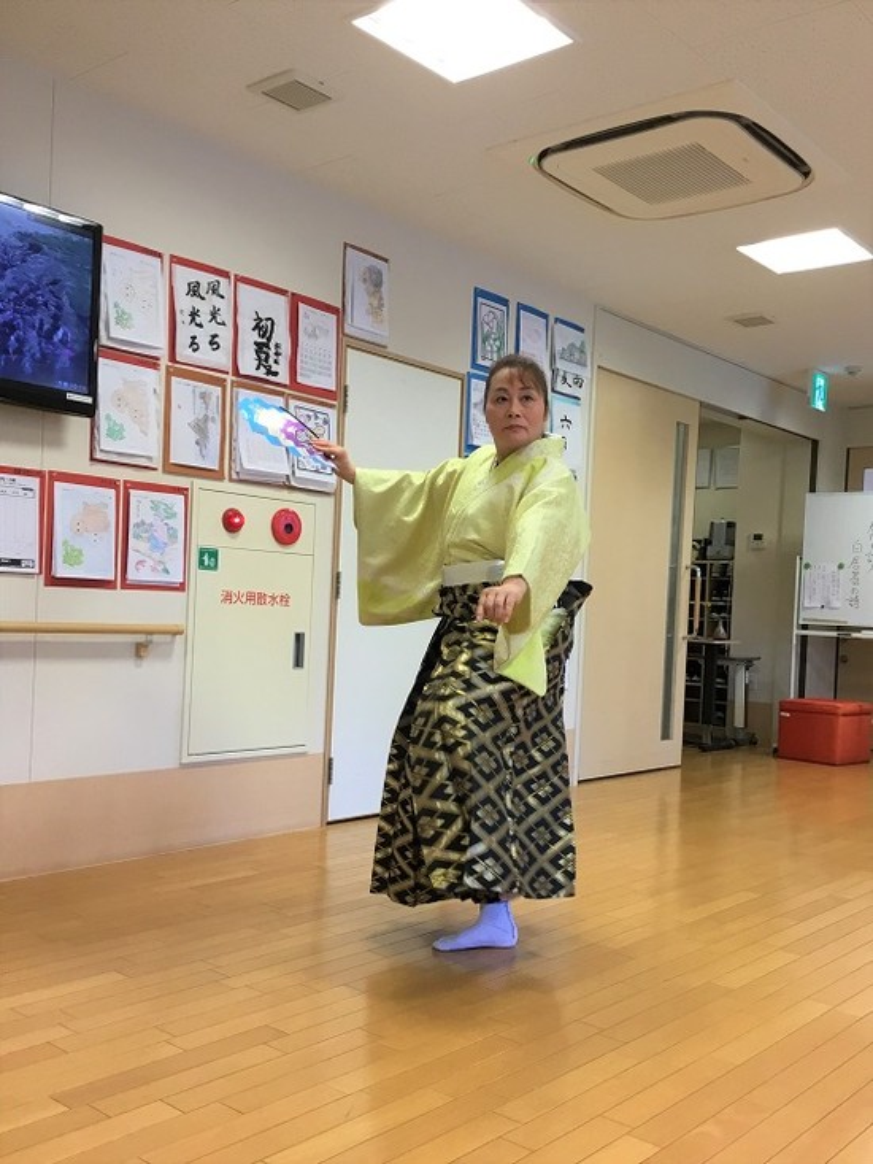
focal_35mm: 31
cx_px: 436
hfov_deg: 45.5
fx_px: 1042
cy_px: 582
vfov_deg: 58.3
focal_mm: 3.3
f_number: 2.4
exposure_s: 1/30
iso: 32
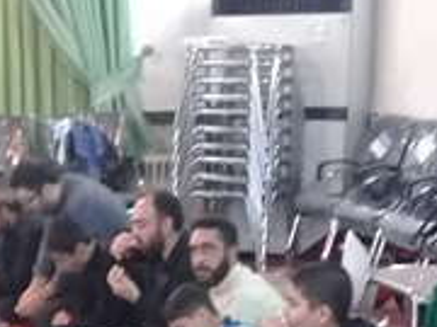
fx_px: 1452
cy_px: 557
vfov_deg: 12.0
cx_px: 81
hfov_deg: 17.0
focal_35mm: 115
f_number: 2.2
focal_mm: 3.3
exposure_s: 1/17
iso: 320
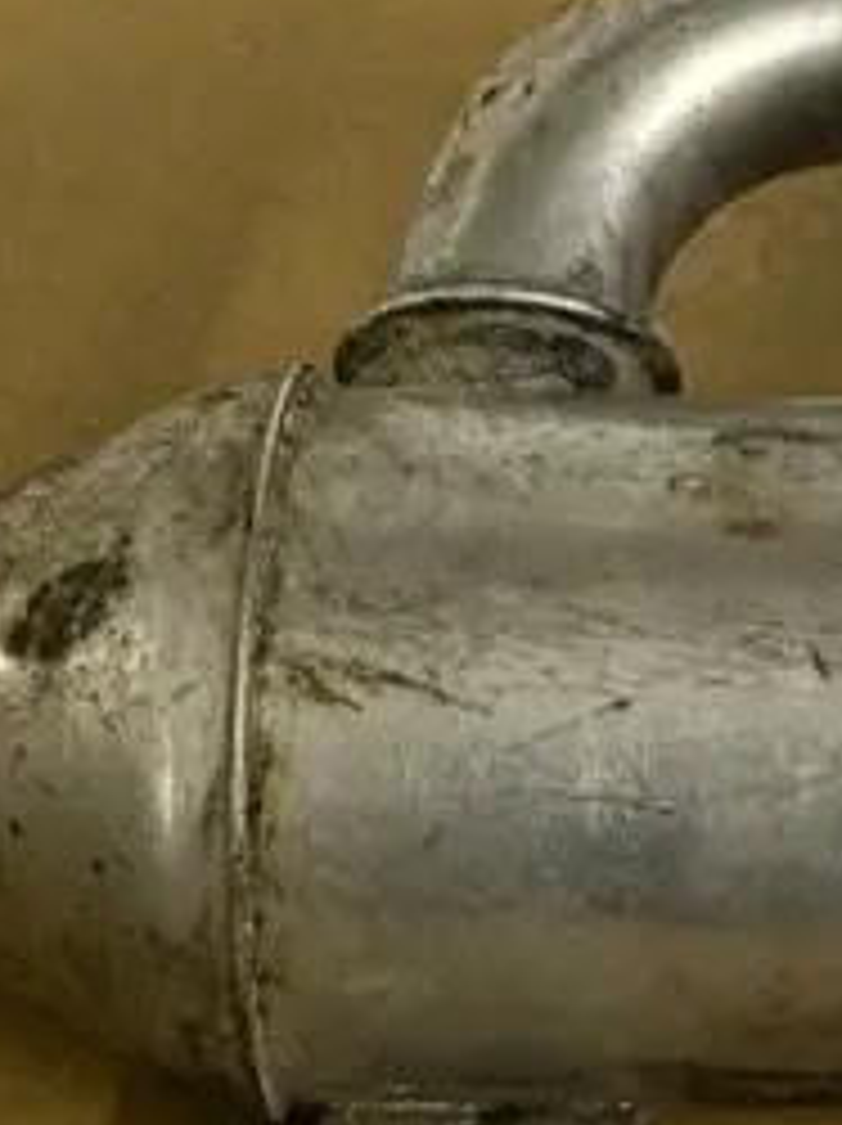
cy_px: 540
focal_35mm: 139
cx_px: 837
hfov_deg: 10.6
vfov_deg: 14.2
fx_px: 4516
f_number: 1.5
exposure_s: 1/50
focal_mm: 5.7
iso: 160
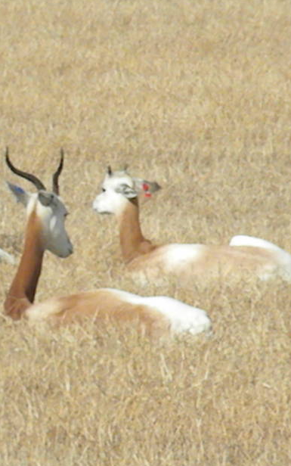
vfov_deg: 3.2
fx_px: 8311
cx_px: -255
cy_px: 203
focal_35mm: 655
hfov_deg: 2.0
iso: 640
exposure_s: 1/672
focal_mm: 42.1
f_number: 14
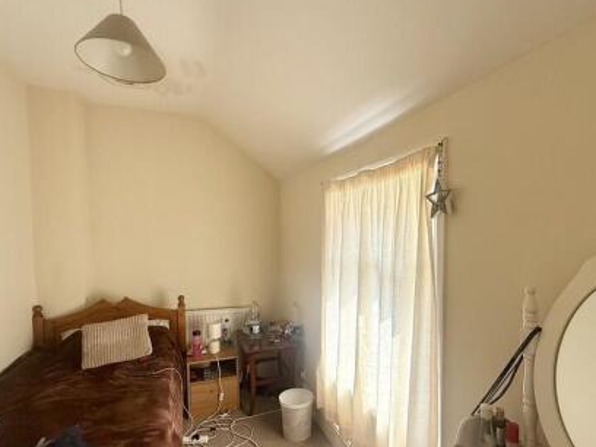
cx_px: 325
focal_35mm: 20
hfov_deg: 81.5
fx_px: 344
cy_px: 253
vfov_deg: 65.7
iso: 64
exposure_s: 1/133
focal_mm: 2.22
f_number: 2.2
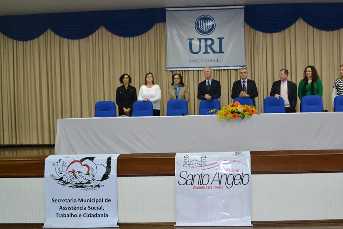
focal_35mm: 41
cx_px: 210
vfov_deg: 32.6
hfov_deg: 47.0
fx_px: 391
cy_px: 124
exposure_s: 1/60
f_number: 5.6
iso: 1600
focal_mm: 22
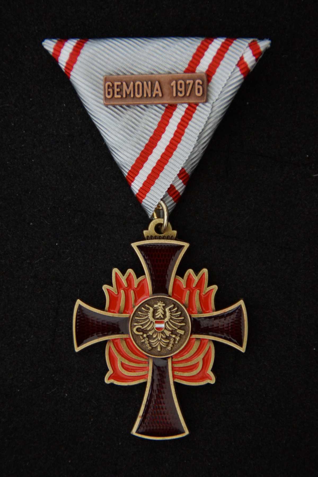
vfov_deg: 11.4
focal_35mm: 180
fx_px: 2385
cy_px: 238
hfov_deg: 7.6
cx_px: 159
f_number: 5.6
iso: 1600
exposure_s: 1/10
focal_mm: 120
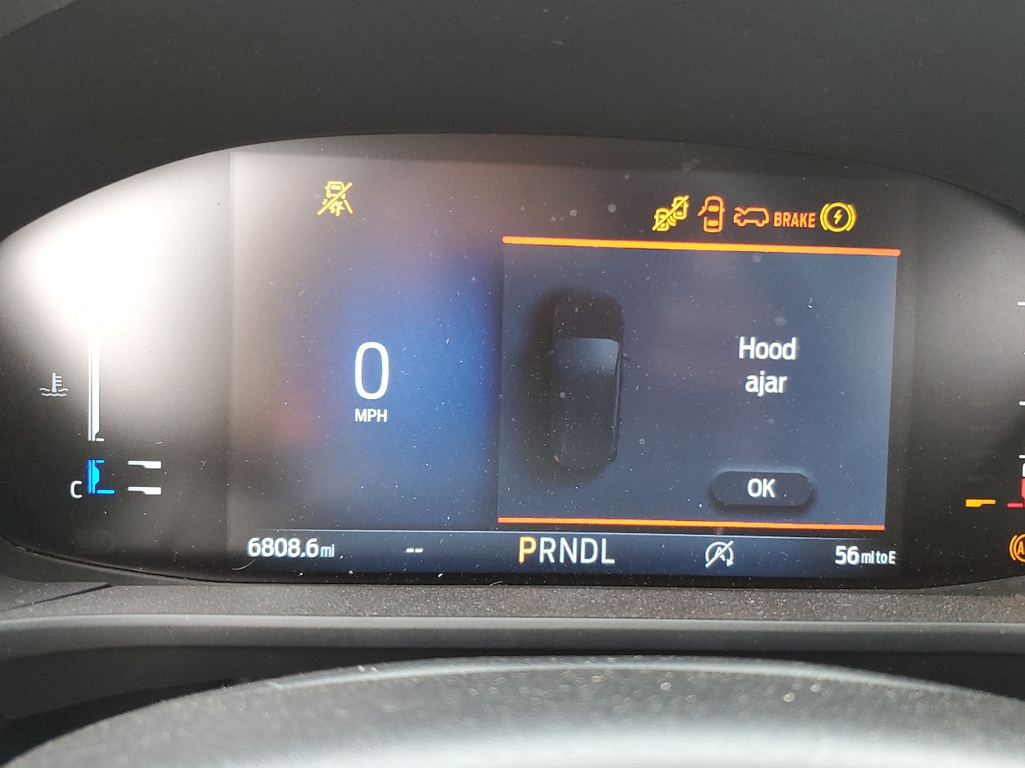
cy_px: 349
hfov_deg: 55.2
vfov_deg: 42.9
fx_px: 977
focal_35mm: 33
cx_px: 579
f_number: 1.5
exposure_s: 1/60.2
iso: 139
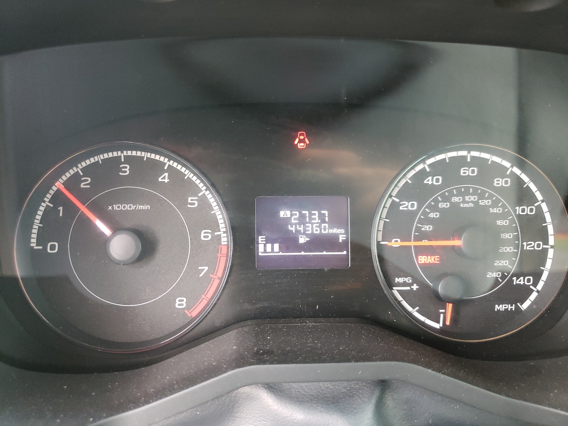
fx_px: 427
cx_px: 284
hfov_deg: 67.3
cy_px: 213
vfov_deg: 53.1
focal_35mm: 26
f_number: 1.5
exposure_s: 1/60.2
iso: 259
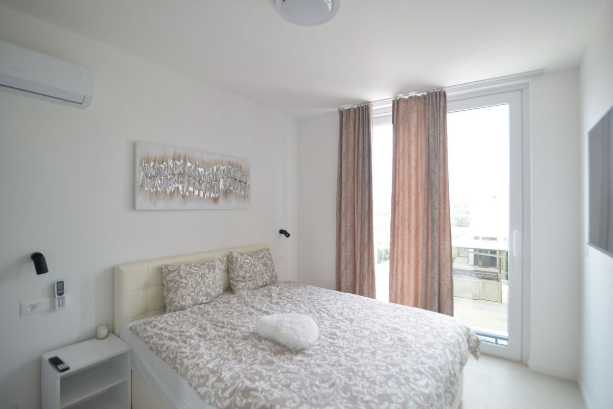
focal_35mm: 16
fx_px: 273
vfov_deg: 73.8
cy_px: 204
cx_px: 306
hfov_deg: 96.7
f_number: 5
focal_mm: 16
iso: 400
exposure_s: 1/100
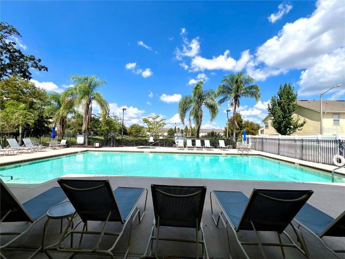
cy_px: 130
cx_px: 172
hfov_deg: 106.2
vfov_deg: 89.9
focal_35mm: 13
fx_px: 130
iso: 32
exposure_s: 1/2660
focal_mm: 1.57
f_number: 1.8
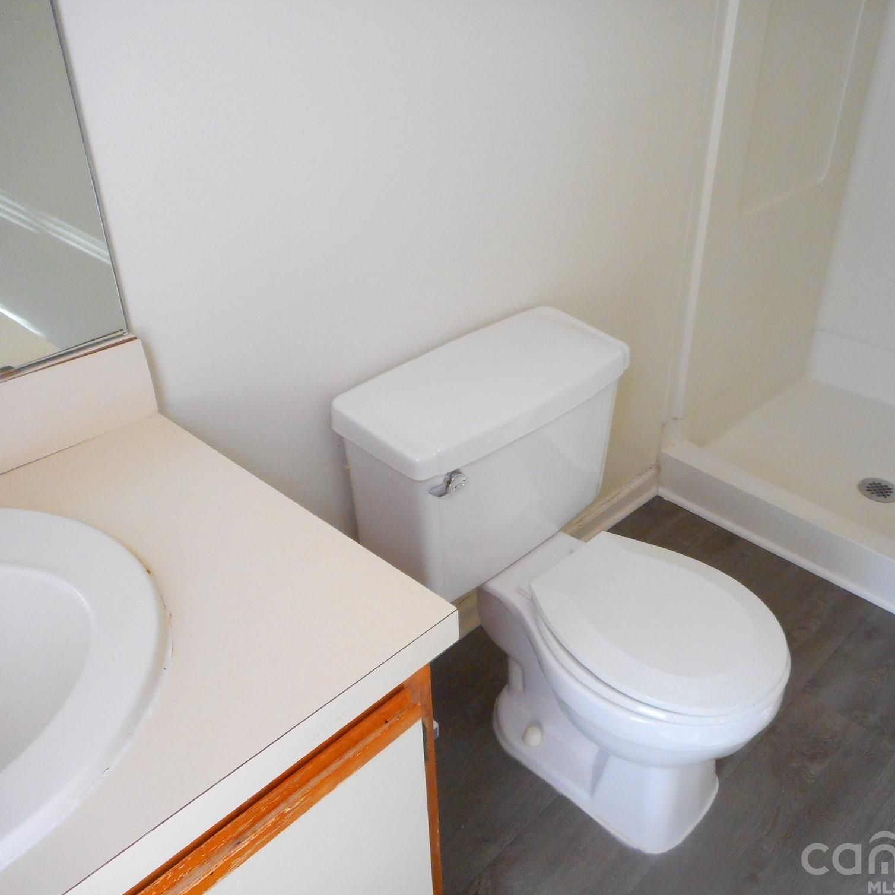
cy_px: 448
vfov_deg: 54.0
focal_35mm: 30
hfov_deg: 53.5
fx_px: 878
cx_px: 551
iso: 280
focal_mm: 4.5
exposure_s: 1/30
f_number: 3.7
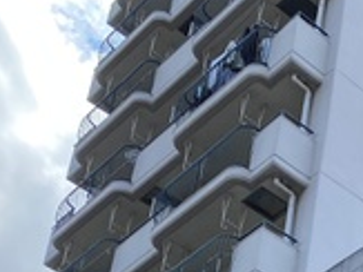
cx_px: 601
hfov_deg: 15.7
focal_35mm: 112
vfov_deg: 11.6
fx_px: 1174
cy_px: 579
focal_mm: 4.25
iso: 32
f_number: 1.8
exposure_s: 1/1007
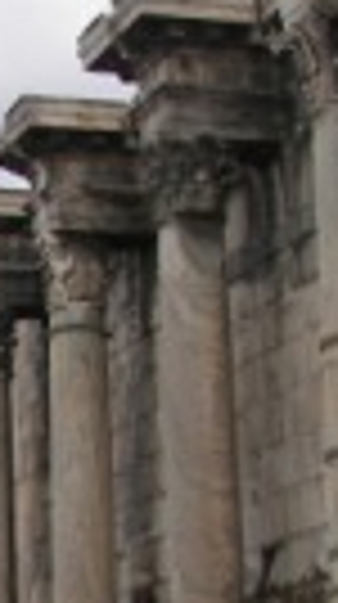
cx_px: -284
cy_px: 562
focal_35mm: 131
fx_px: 2095
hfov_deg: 8.8
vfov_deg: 16.2
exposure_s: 1/640
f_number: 2.8
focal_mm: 6
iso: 50
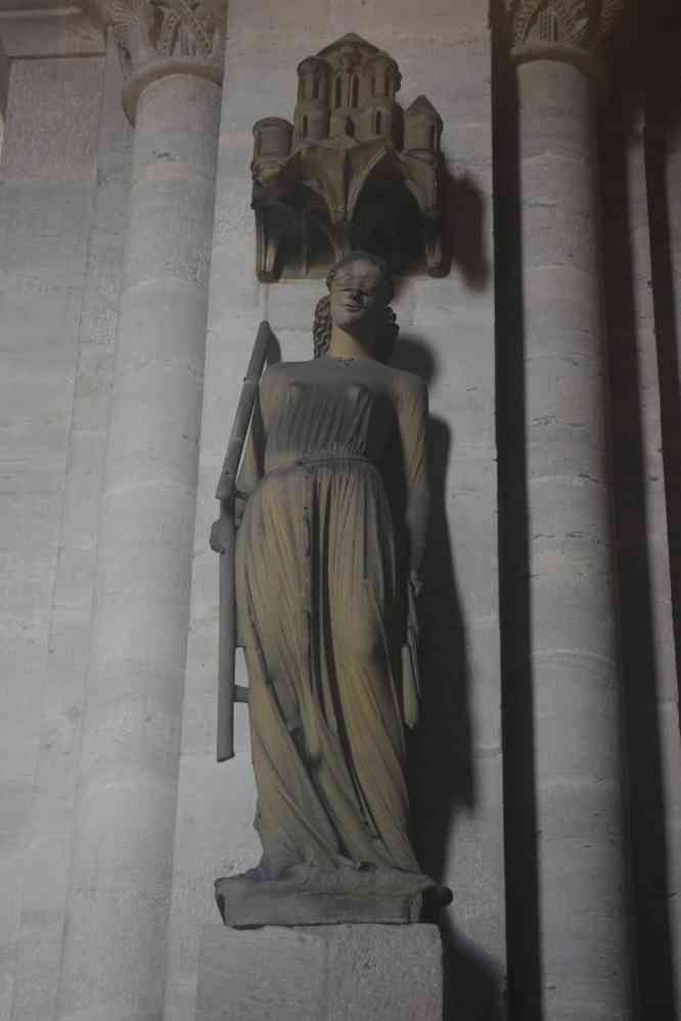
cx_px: 340
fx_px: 2341
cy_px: 510
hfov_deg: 16.6
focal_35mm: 82
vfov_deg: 24.6
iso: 3200
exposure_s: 1/60
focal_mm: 55
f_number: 5.6
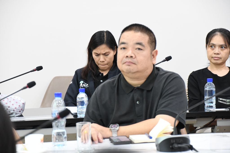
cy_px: 76
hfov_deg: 13.7
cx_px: 115
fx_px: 958
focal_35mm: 150
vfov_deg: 9.2
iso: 3200
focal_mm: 100
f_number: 5.6
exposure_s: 1/50
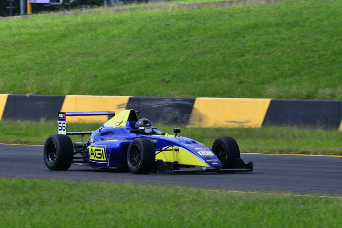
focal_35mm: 382
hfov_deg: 5.4
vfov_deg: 3.6
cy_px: 117
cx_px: 173
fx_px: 3629
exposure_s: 1/640
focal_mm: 240
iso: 640
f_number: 11
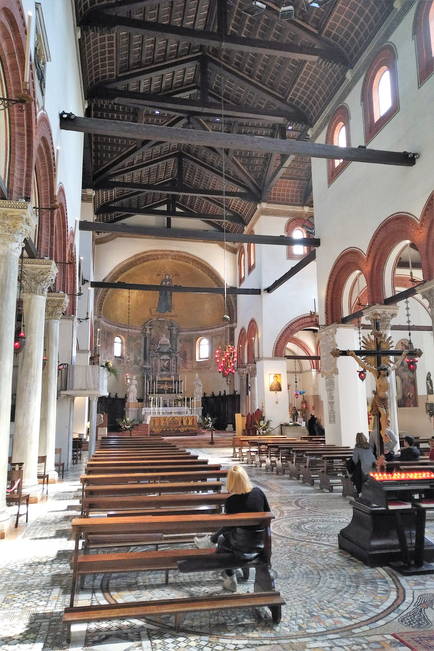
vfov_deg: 71.5
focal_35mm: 25
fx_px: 452
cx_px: 217
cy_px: 326
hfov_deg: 51.3
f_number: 2
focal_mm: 4.52
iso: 341
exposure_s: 1/30
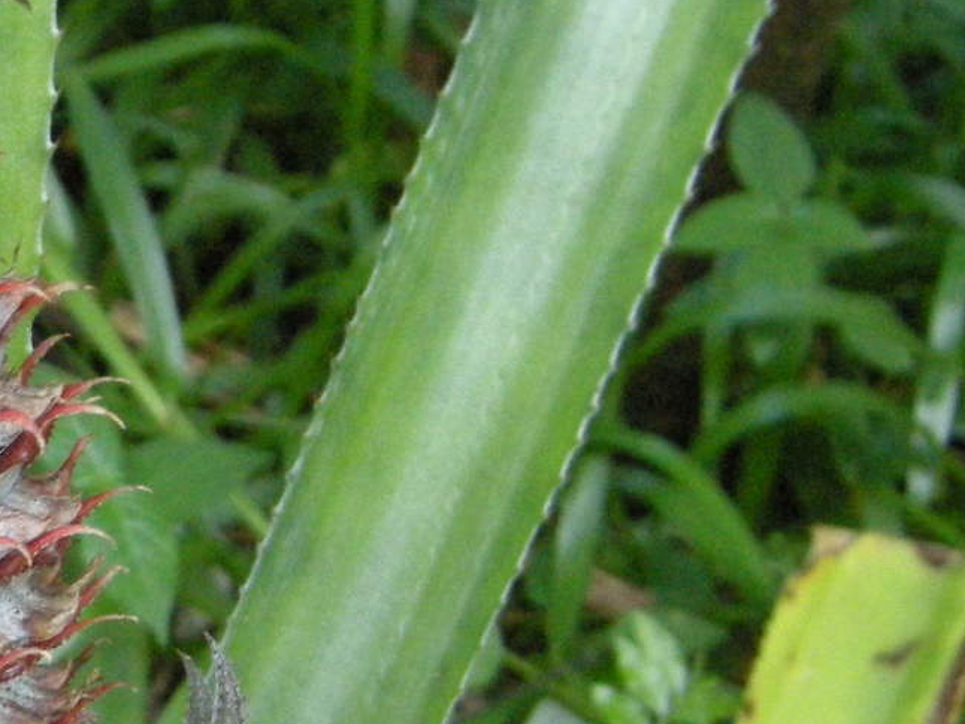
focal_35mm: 130
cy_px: 558
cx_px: -217
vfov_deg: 11.4
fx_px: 3625
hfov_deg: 14.6
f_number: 2.7
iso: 400
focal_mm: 7.5
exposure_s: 1/60
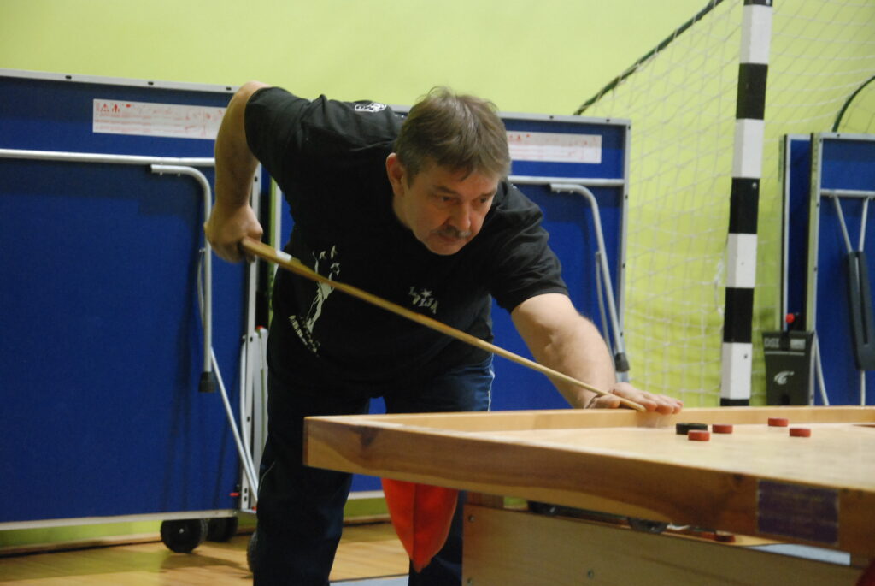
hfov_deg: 21.9
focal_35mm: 93
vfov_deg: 14.7
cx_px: 438
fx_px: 2263
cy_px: 293
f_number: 5.3
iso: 1600
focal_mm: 62
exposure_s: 1/25
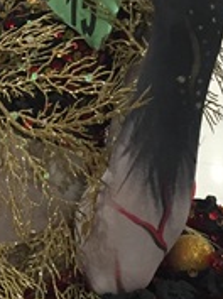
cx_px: -11
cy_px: 30
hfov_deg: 12.6
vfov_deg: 16.9
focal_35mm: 115
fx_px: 991
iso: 125
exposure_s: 1/33
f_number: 2.2
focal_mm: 4.15
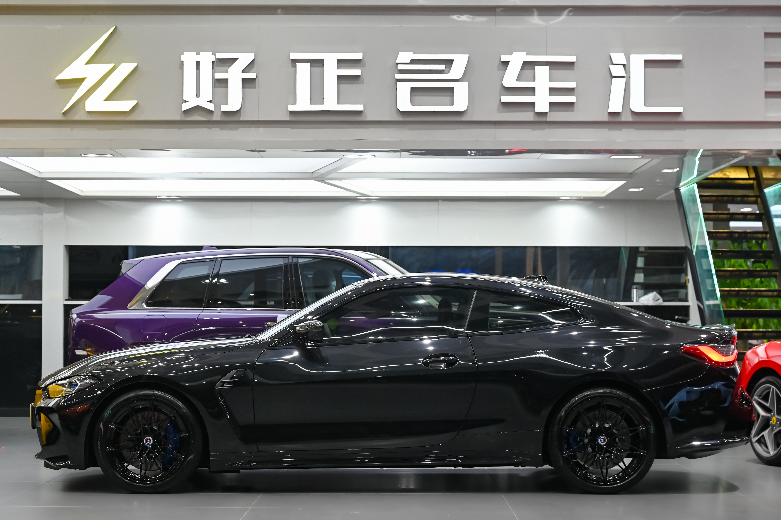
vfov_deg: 19.4
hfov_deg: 28.9
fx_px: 1518
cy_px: 260
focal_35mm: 70
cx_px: 390
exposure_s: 1/160
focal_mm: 70
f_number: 5
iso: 1600
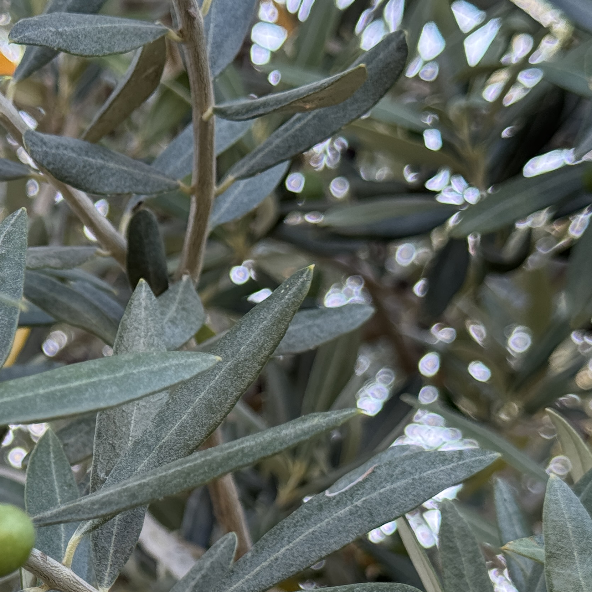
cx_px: -81
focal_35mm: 103
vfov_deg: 16.7
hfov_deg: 16.3
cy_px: 505
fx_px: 1993
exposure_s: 1/197
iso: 64
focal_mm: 6.76
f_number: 1.78
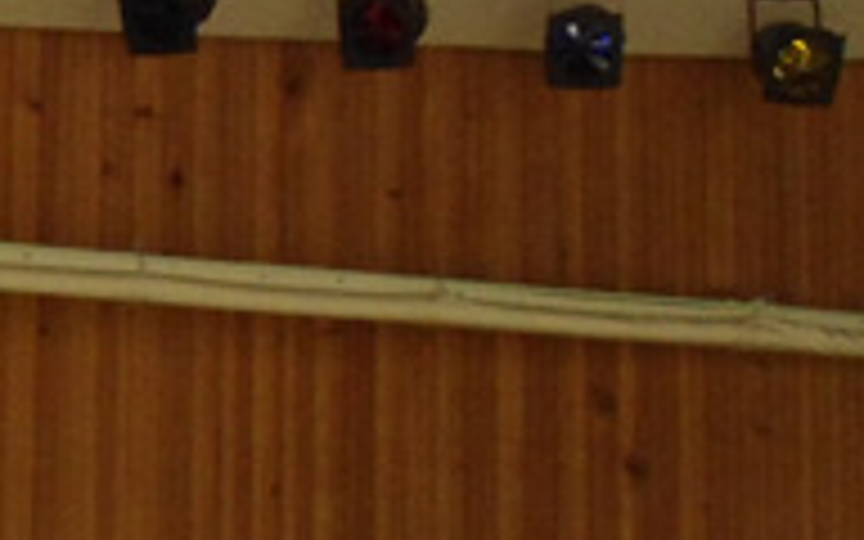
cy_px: 1202
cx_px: -270
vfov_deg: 6.5
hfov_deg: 10.6
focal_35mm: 194
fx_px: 4568
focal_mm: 7.9
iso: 400
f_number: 3.5
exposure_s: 1/50
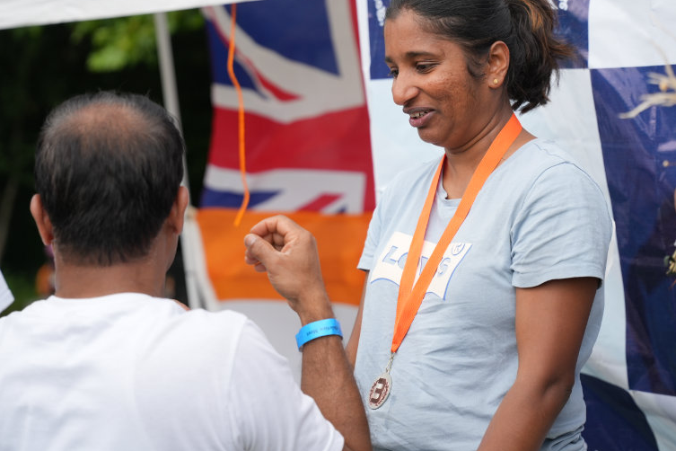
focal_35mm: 95
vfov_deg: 14.4
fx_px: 1784
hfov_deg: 21.4
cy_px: 149
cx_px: 393
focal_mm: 70
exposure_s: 1/2000
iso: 250
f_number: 2.8
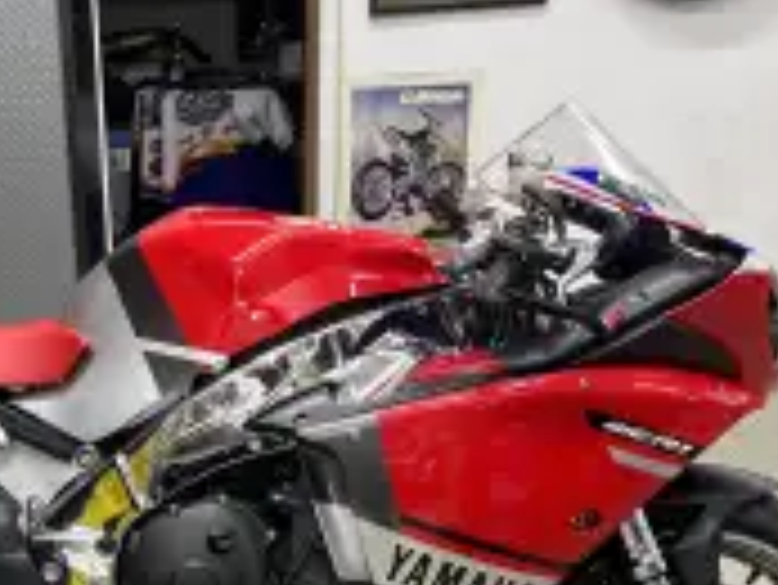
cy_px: 544
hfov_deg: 31.3
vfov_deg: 23.7
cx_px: 148
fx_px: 1349
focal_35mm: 60
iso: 100
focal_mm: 5.7
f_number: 1.5
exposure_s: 1/60
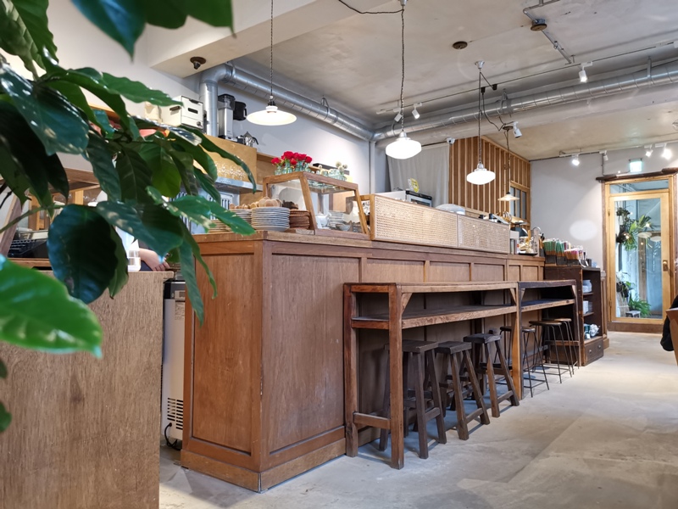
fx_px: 529
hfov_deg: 65.3
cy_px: 254
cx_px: 339
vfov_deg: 51.4
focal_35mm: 27
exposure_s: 1/40
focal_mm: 5.58
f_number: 1.8
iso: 400
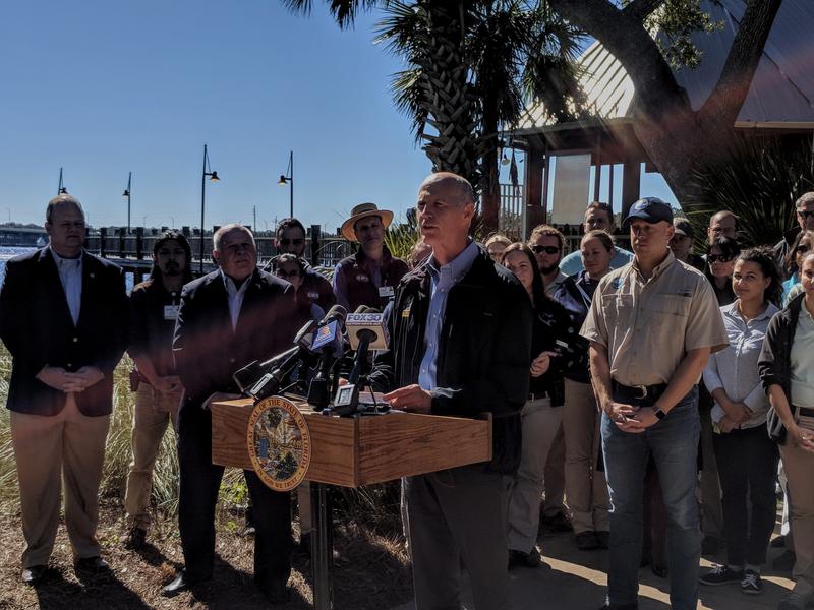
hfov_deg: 67.3
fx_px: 611
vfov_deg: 53.1
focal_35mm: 26
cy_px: 305
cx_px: 407
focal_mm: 4.67
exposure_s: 1/2817
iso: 50
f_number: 2
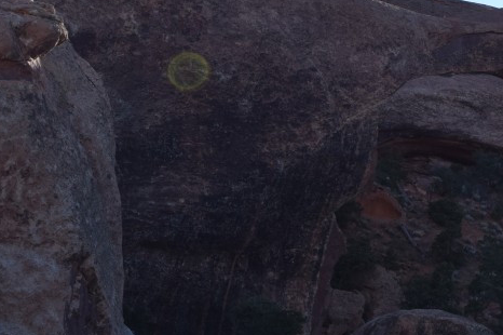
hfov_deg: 11.7
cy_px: 14
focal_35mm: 174
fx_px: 2429
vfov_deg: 7.8
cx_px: 515
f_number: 9
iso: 200
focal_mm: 40
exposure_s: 1/320
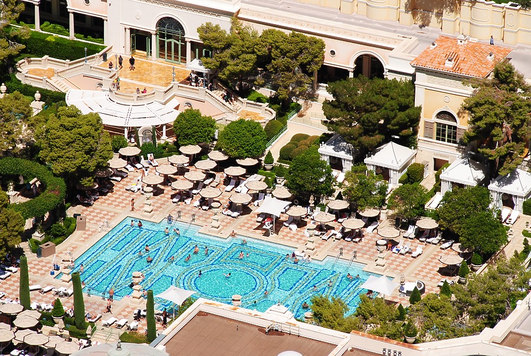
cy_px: 178
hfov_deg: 9.1
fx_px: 3325
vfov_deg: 6.1
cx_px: 266
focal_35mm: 225
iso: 100
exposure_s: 1/320
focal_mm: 150
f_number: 10
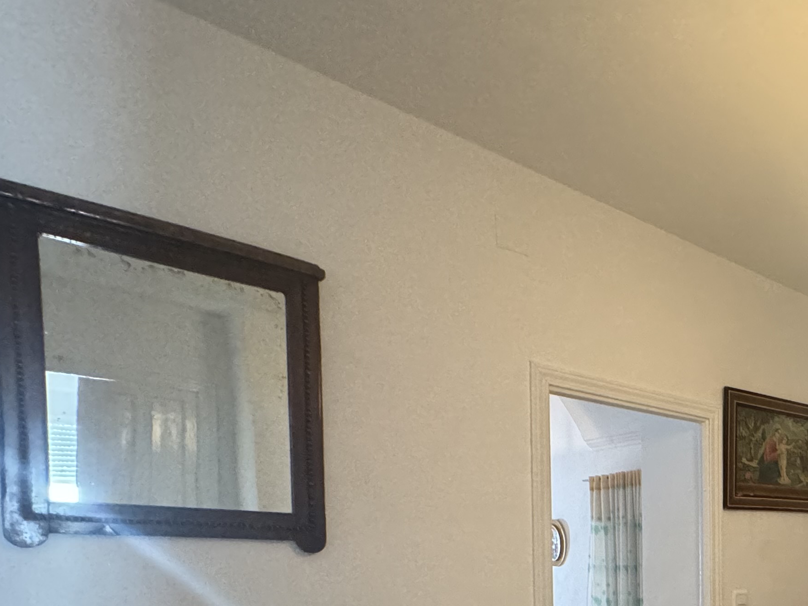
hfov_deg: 45.1
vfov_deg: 38.9
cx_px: 859
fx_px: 747
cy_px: 610
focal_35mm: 32
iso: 1000
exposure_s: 1/50
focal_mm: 2.22
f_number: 2.2
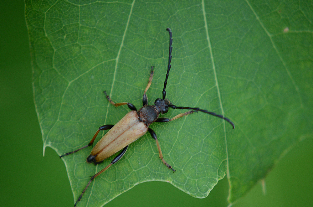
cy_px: 117
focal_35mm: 350
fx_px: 3036
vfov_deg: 3.9
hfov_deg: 5.9
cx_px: 145
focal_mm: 200
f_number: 5.6
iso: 200
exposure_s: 1/30
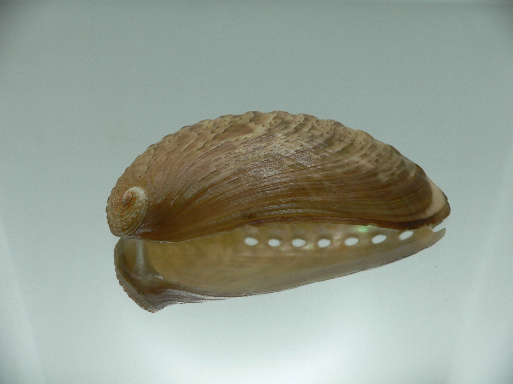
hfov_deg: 52.6
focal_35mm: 35
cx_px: 256
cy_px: 192
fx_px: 519
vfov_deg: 40.7
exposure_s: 1/100
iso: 80
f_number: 2.8
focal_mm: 4.6
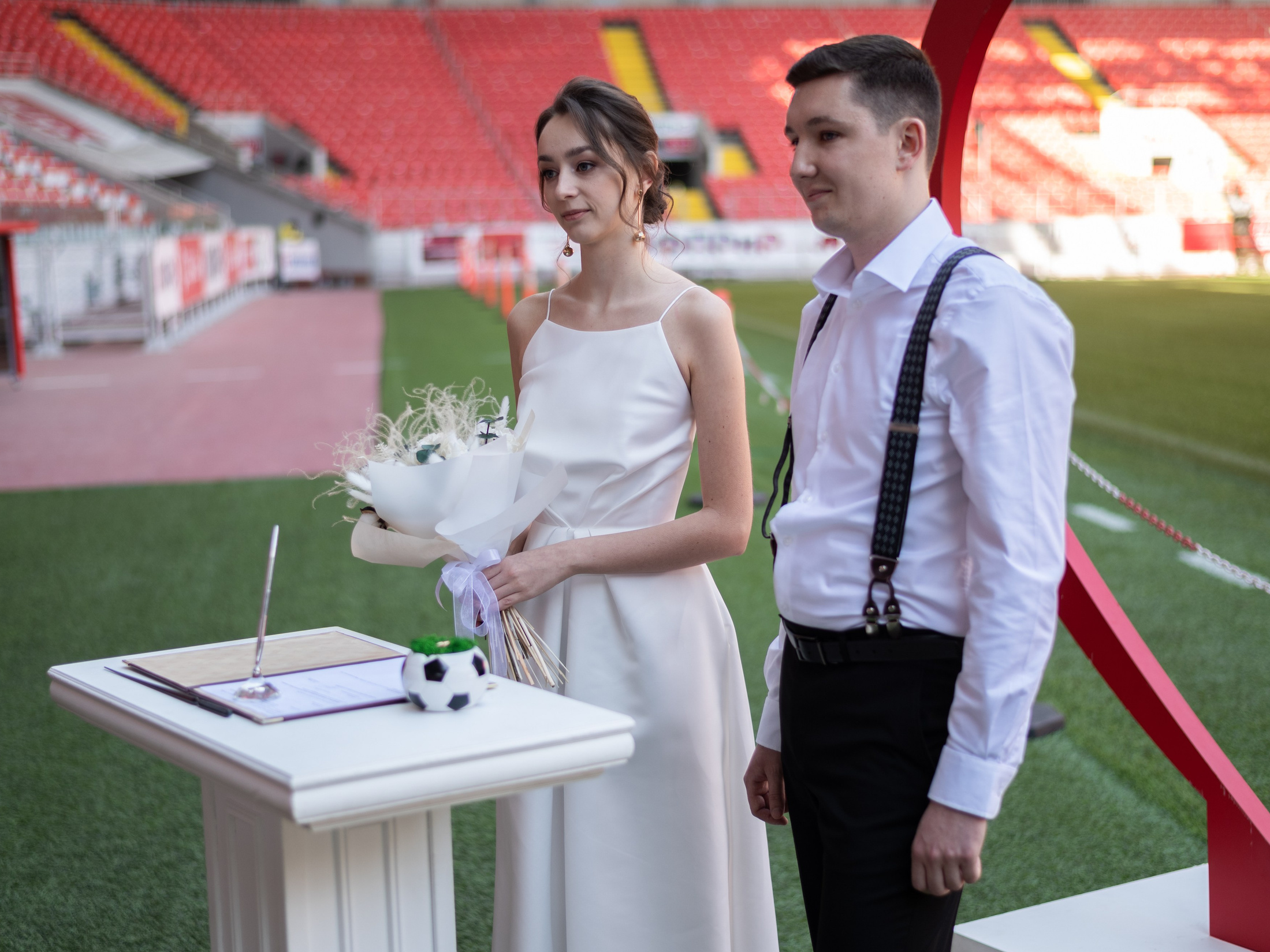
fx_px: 2054
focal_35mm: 56
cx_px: 642
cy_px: 463
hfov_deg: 34.4
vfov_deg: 26.1
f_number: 2
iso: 100
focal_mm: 50
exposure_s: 1/400
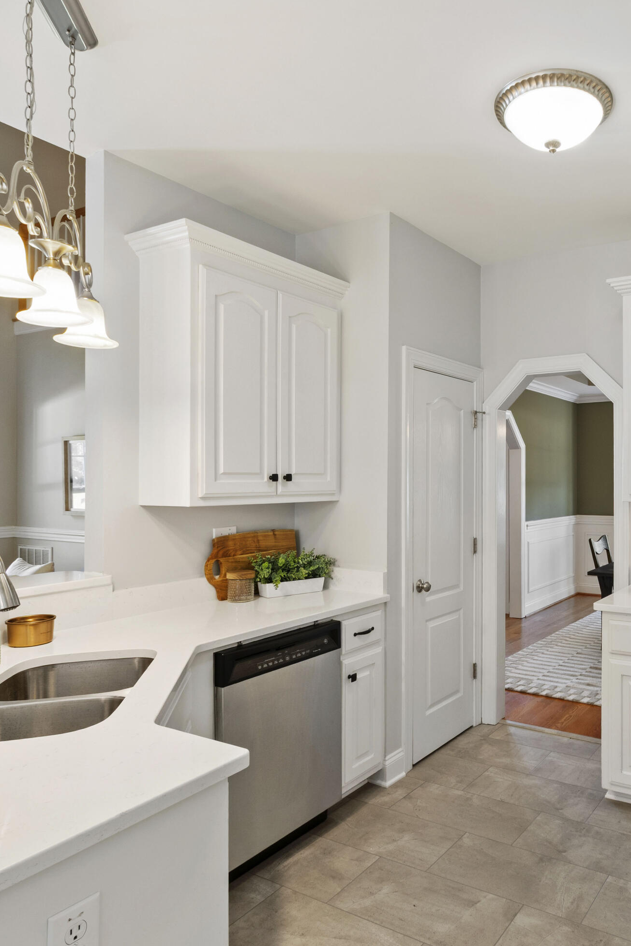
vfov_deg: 76.1
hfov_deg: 51.5
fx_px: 605
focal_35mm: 23
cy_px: 470
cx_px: 509
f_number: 8
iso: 100
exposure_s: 1/1.67
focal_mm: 10
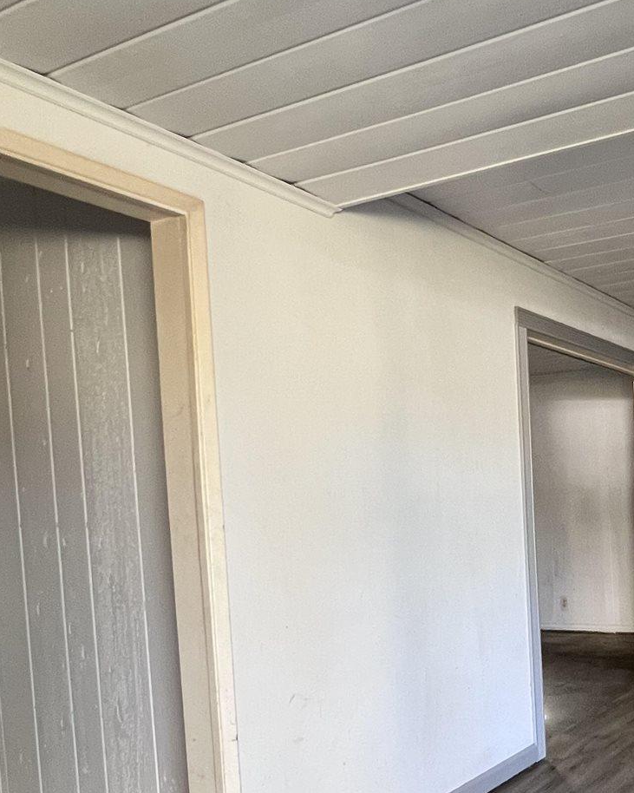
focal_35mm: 32
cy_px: 544
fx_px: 751
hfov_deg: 40.6
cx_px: 622
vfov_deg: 54.3
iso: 250
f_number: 1.8
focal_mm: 1.57
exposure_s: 1/81
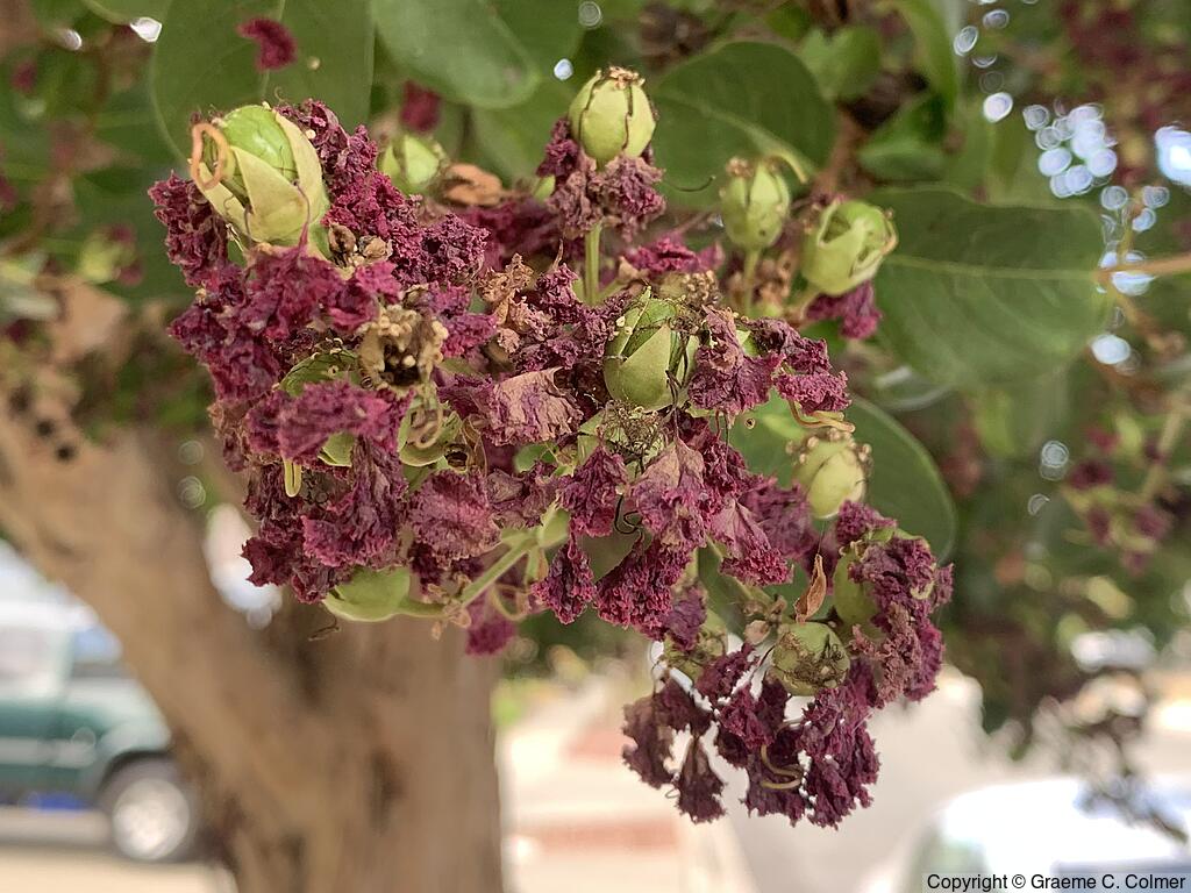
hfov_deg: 67.3
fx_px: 895
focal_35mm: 26
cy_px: 446
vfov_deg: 53.1
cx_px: 596
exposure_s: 1/121
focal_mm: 4.25
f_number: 1.8
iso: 64
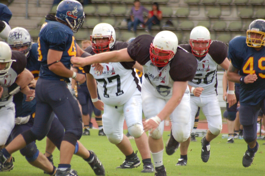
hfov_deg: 4.6
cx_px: 132
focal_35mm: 450
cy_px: 88
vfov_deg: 3.0
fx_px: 3306
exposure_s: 1/500
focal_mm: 300
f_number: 5.6
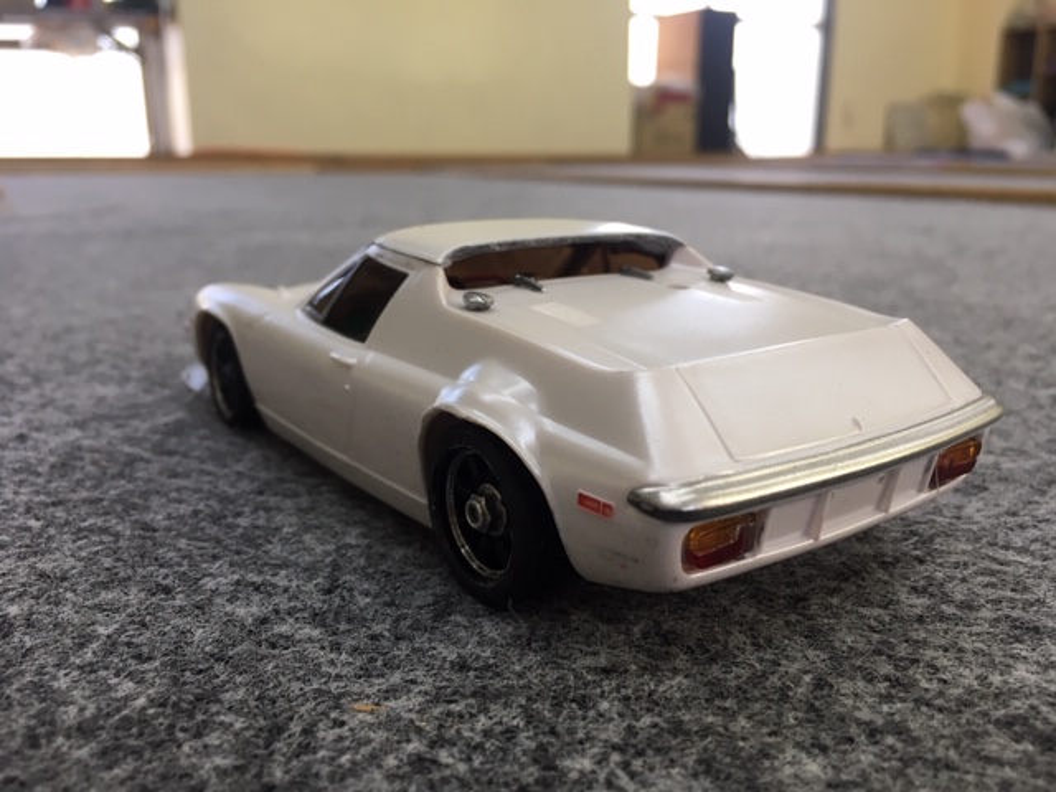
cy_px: 396
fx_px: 885
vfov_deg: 48.2
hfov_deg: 61.7
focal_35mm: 29
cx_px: 528
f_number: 2.2
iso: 32
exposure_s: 1/30
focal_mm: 4.15
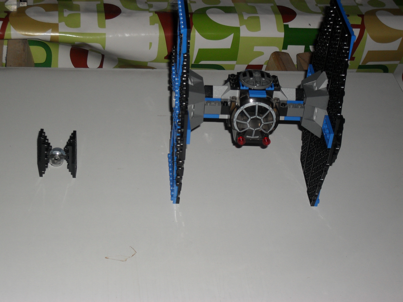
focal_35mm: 77
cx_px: 202
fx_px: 896
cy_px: 151
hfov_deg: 25.3
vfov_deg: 19.1
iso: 100
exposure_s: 1/60
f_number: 5
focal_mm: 13.6
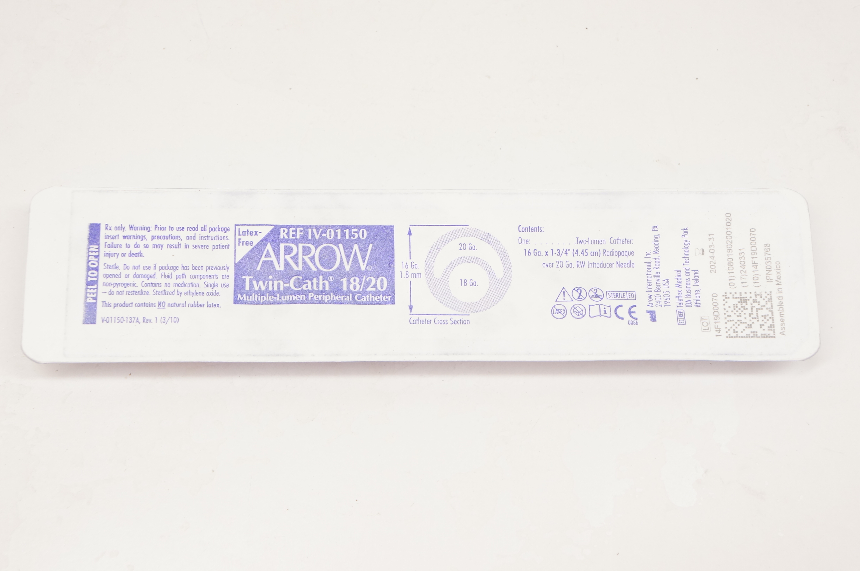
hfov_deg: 31.9
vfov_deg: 21.5
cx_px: 430
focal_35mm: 63
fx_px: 1503
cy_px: 286
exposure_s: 1/100
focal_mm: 42
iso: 800
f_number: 7.1
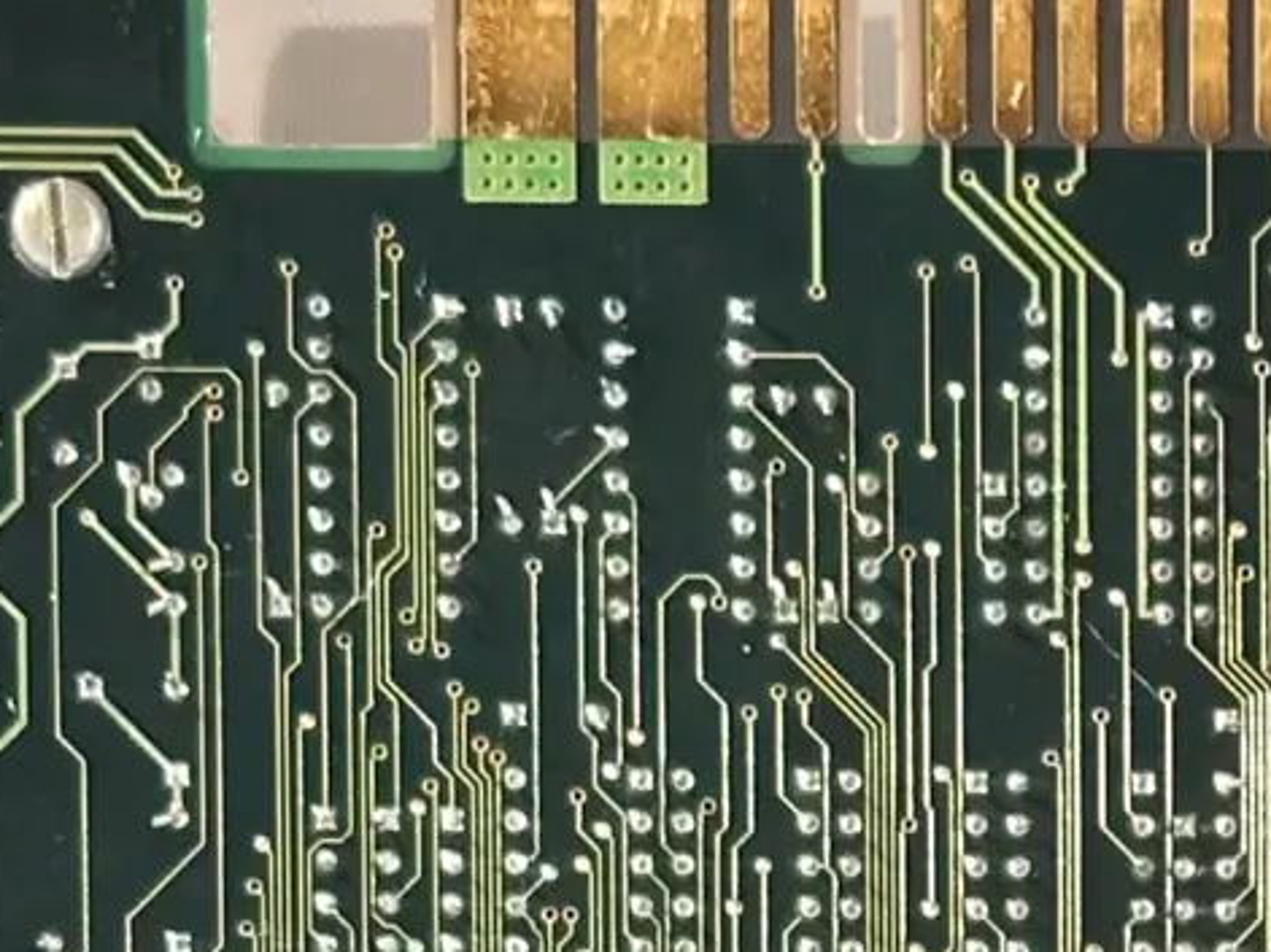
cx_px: 1347
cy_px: 2495
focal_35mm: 220
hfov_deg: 8.9
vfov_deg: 6.4
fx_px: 8076
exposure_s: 1/50
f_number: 1.78
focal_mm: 6.86
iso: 160
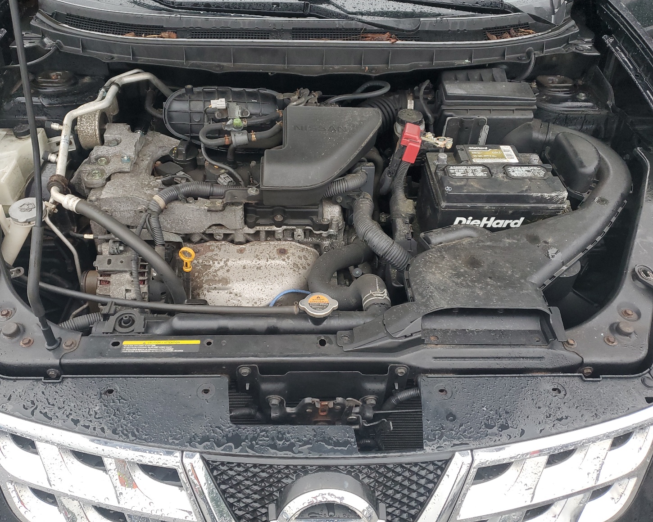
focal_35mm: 28
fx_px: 541
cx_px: 303
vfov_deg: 51.5
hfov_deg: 62.1
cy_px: 253
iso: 86
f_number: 1.5
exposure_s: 1/120
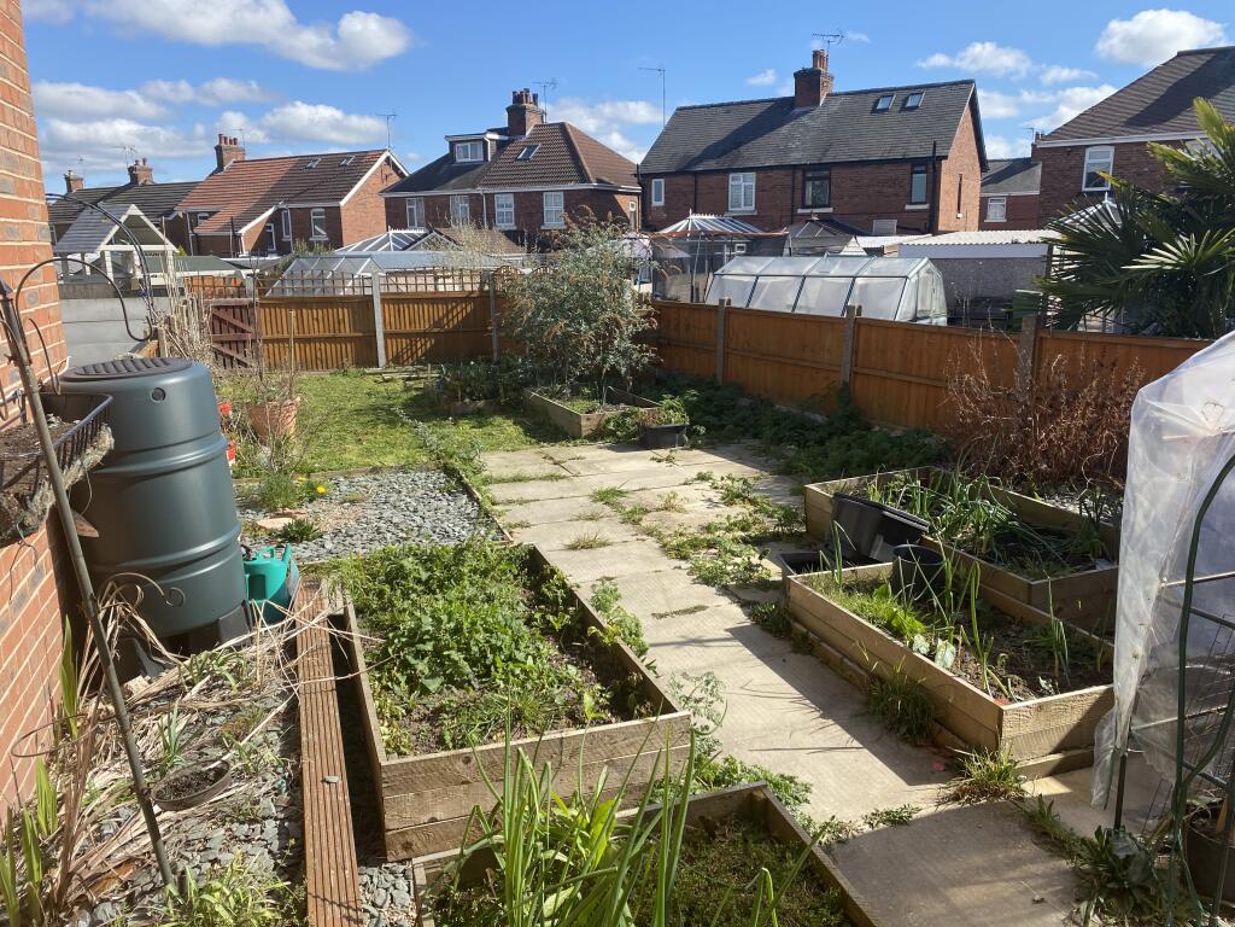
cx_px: 618
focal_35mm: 26
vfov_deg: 53.1
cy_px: 464
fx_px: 928
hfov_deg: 67.3
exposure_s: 1/1727
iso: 32
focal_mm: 4.25
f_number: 1.8
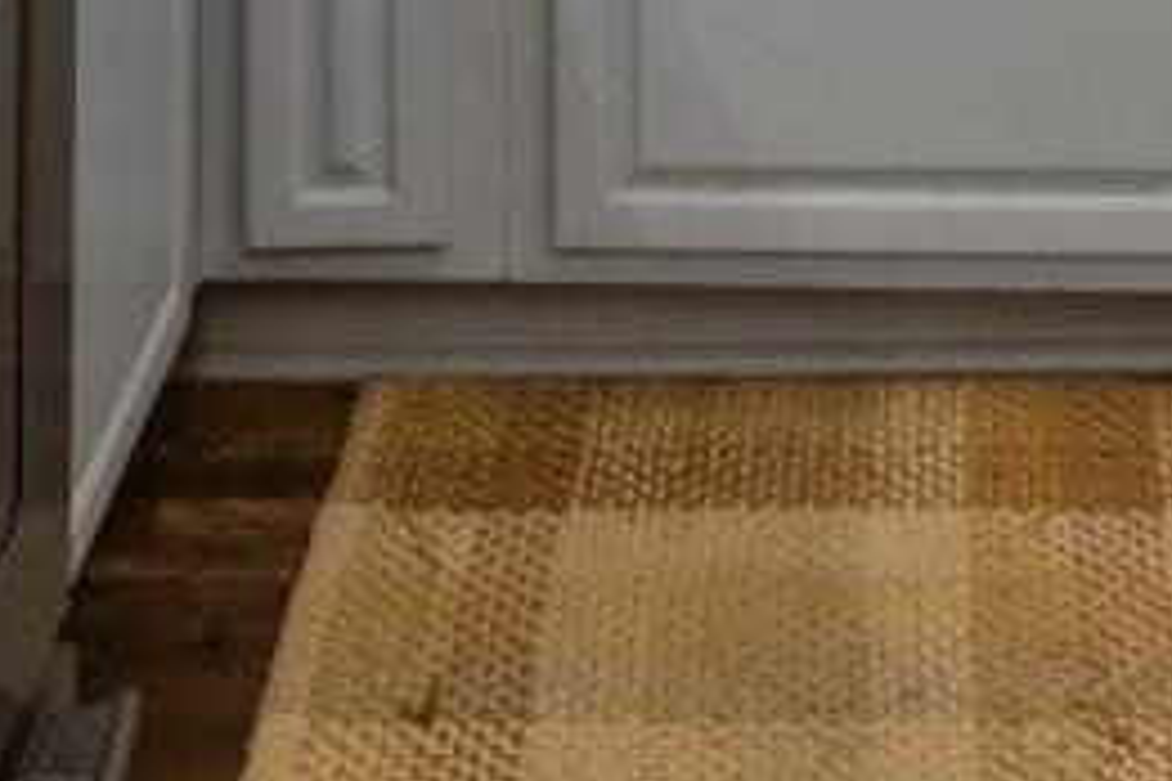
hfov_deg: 21.6
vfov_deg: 10.3
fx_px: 3027
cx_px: 930
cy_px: -1602
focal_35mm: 93
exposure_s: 1/6
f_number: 4.5
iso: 100
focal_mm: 10
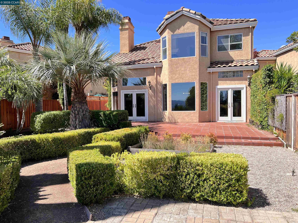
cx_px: 149
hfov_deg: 67.3
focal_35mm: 26
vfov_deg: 53.1
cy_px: 112
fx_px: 224
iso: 50
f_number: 1.5
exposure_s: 1/932
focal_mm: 5.7
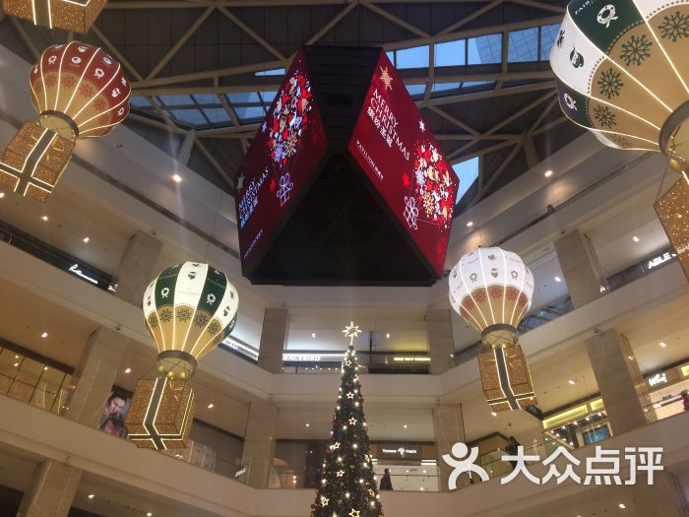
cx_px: 344
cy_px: 258
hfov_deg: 61.7
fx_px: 577
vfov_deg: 48.2
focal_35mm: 29
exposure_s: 1/33
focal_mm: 4.15
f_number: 2.2
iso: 32
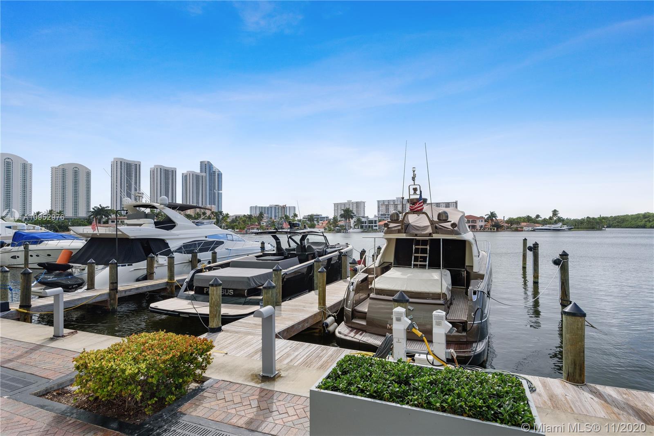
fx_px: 345
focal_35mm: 19
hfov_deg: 86.9
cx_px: 327
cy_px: 218
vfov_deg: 64.6
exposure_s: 1/800
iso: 250
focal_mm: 19
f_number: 8
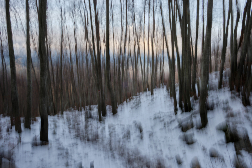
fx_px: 189
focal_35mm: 27
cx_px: 126
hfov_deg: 67.4
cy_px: 84
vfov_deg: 47.9
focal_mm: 18
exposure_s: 1/5
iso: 200
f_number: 22
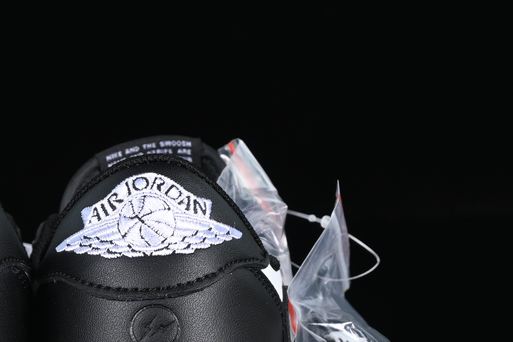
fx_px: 2693
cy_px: 226
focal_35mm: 189
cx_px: 50
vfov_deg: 7.3
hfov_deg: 10.8
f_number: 6.3
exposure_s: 1/60
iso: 160
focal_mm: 50
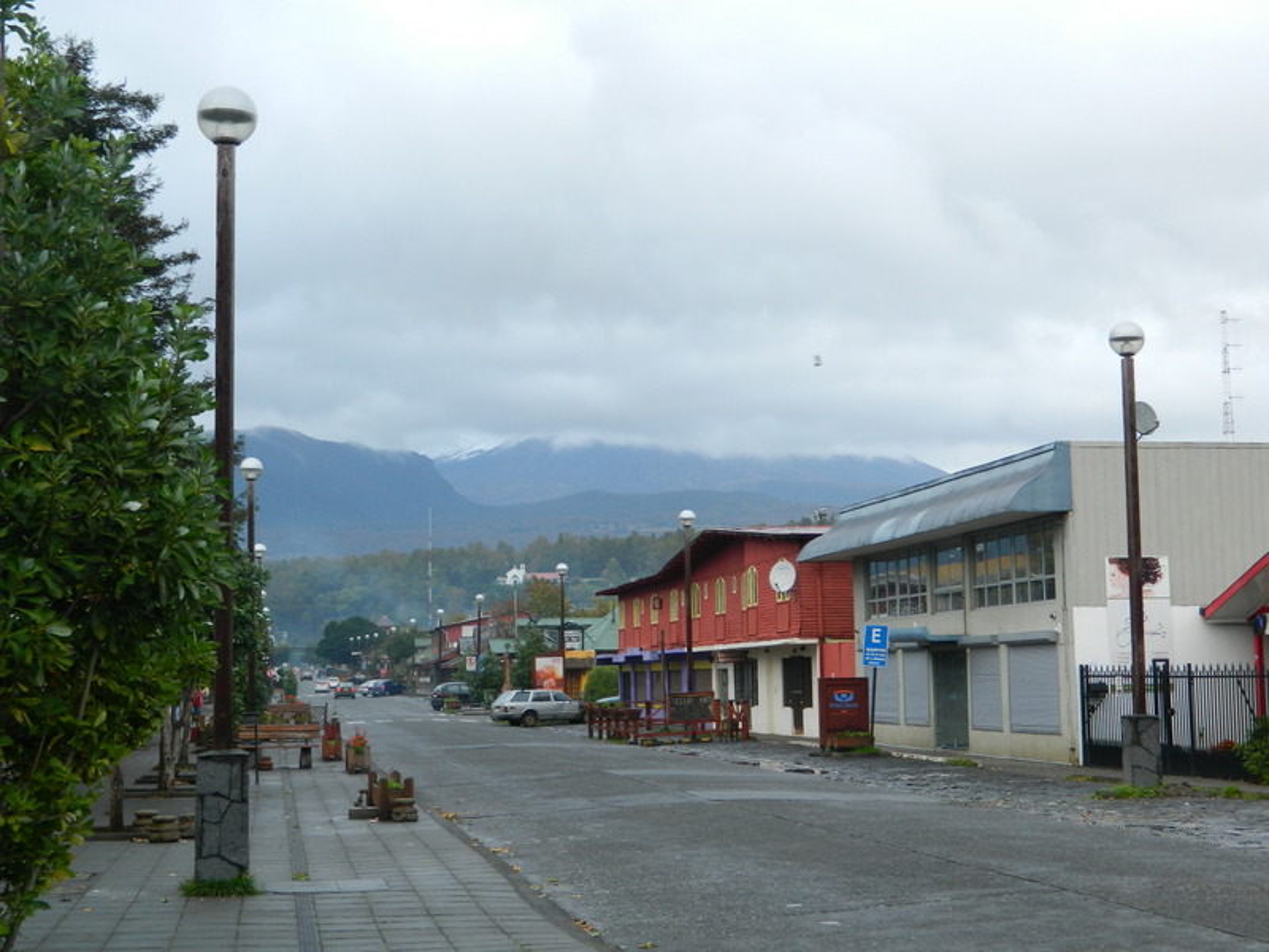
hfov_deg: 33.8
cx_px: 634
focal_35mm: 57
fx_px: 2090
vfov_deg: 25.7
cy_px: 476
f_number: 3.8
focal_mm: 10.2
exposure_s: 1/50
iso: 80
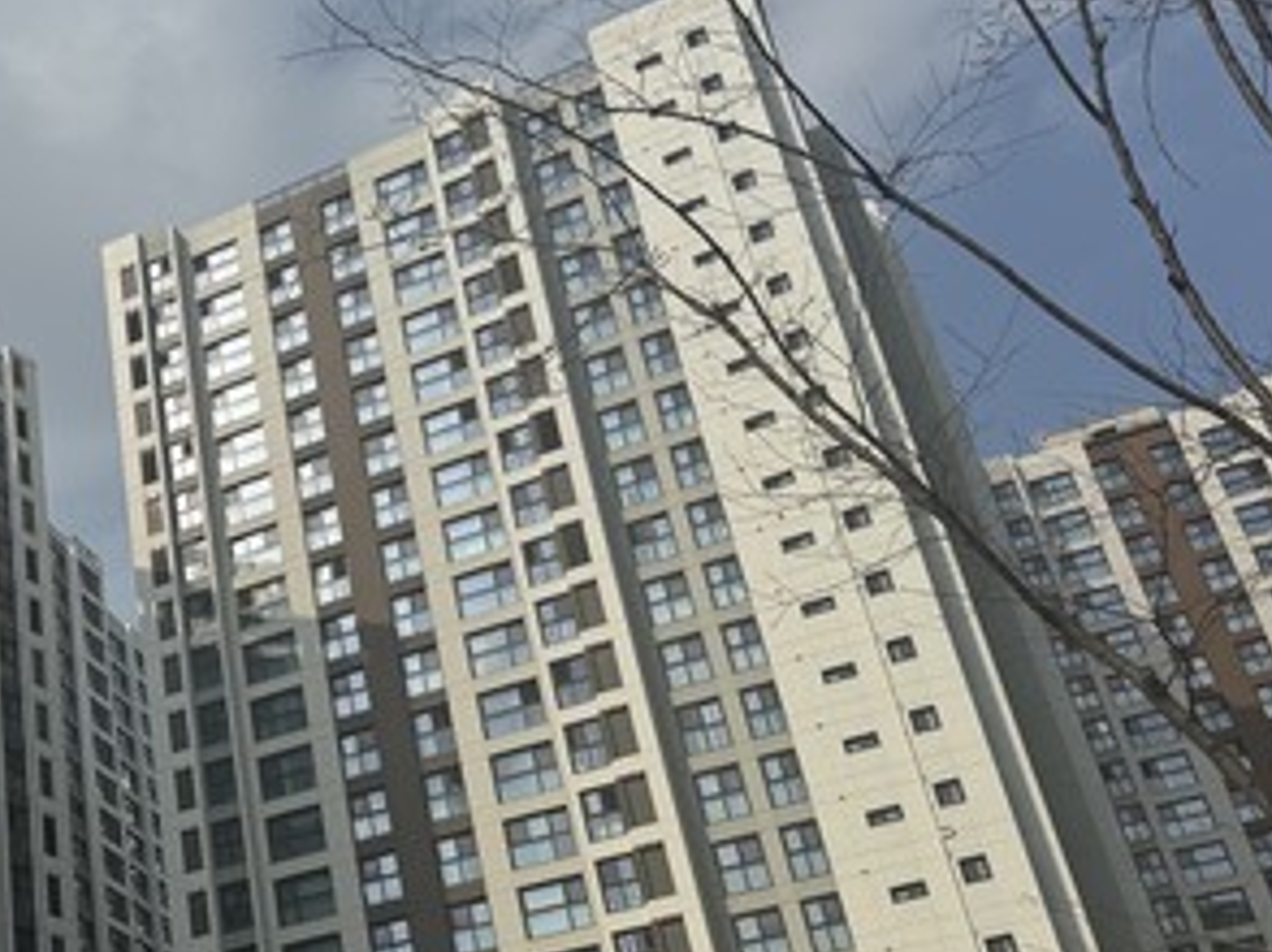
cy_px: 619
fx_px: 1799
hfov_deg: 36.5
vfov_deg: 29.5
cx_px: 130
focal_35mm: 49
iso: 80
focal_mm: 6.86
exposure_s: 1/7937
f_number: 1.78
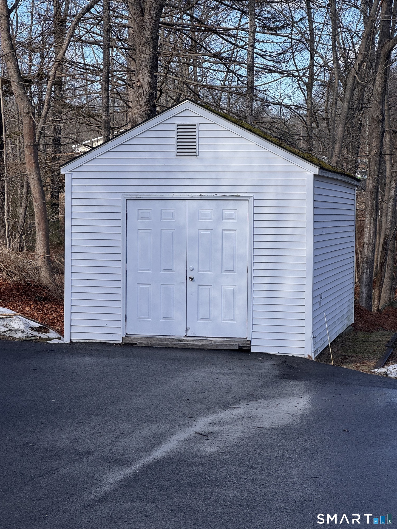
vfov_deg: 25.3
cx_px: 198
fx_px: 1177
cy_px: 264
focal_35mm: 77
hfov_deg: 19.1
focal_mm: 9
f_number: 2.8
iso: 25
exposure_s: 1/368
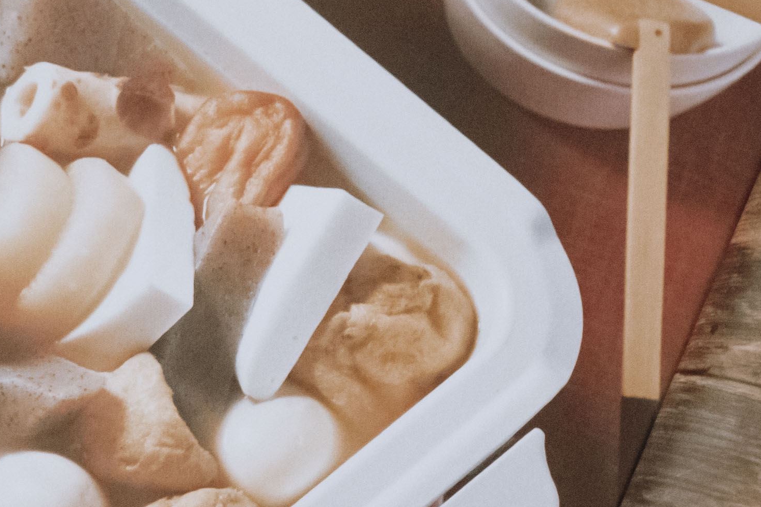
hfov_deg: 10.4
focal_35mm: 184
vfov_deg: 7.4
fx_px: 3889
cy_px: 584
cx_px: 1443
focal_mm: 30
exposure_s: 1/50
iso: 2500
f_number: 3.5
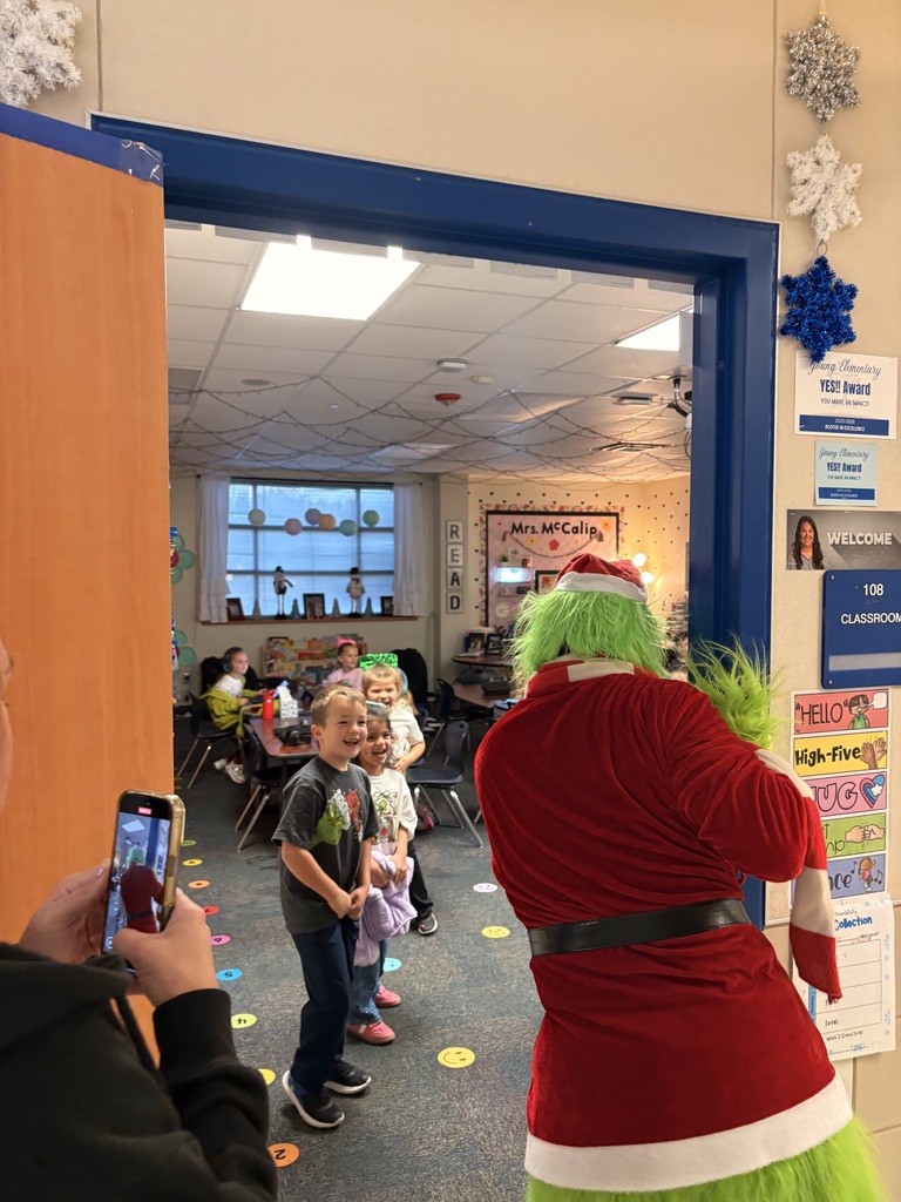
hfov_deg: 53.1
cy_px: 601
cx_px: 450
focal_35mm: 26
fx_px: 902
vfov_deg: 67.3
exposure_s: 1/60
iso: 250
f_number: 1.6
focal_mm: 5.96
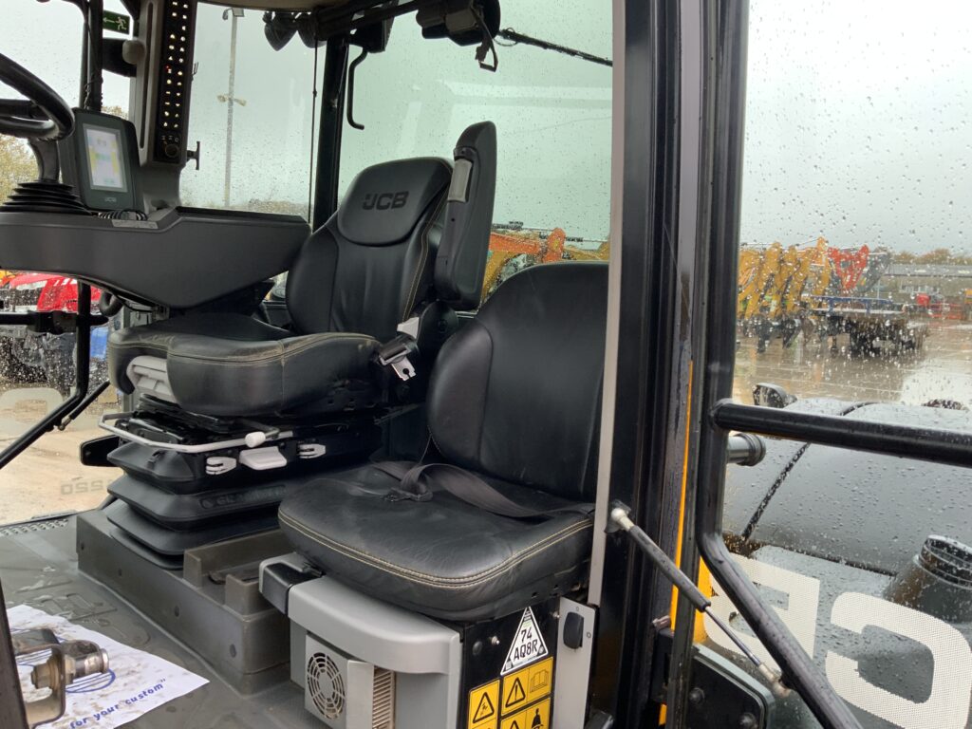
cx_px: 486
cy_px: 364
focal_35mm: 29
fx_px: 814
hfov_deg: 61.7
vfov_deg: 48.2
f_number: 1.8
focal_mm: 3
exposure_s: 1/91
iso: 64
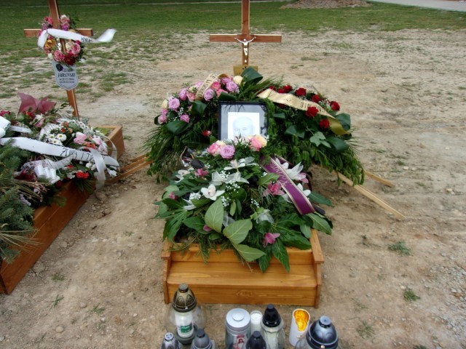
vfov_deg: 51.4
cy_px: 174
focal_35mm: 27
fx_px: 363
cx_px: 233
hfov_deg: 65.3
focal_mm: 4.9
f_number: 10.4
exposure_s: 1/75
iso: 80
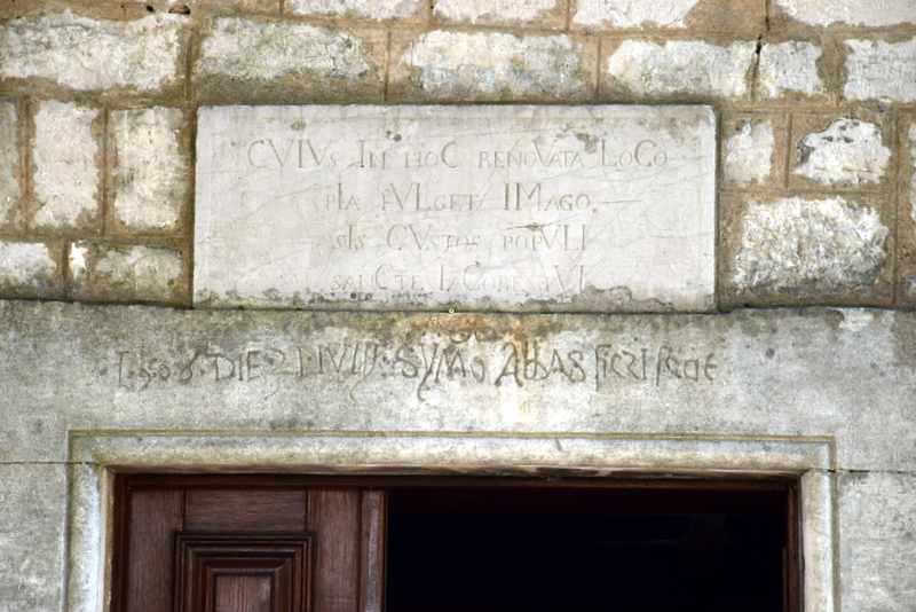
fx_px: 3512
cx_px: 458
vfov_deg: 9.9
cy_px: 306
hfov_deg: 14.9
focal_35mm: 138
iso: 400
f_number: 8
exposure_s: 1/80
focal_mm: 92
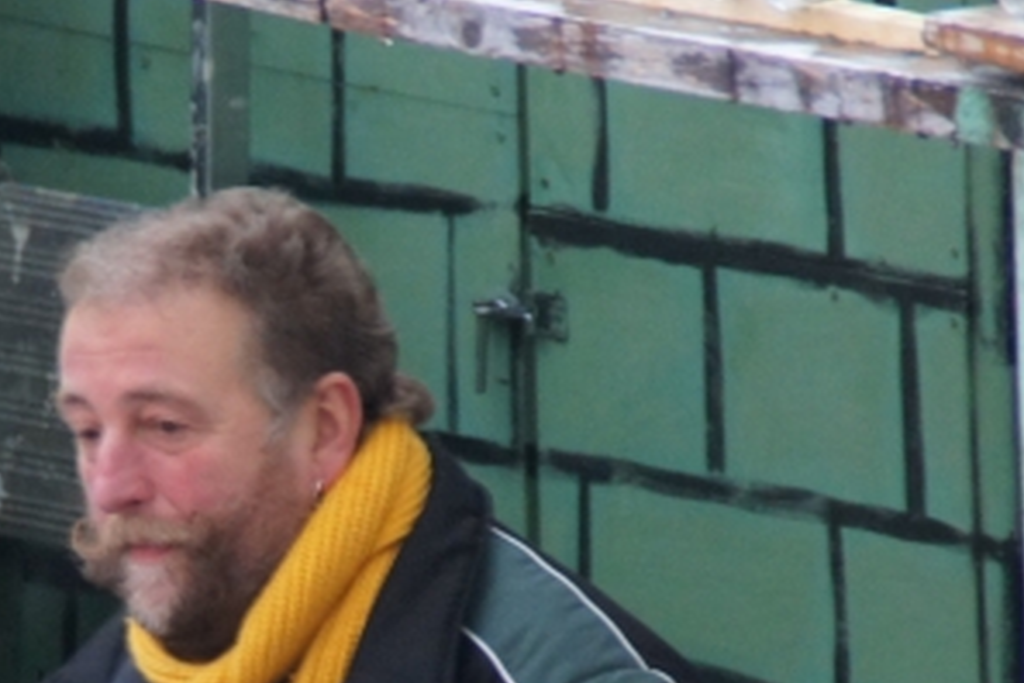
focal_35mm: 908
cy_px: 614
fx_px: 25826
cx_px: 214
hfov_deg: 2.3
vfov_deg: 1.5
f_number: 6.3
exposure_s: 1/60
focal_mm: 200
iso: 1600
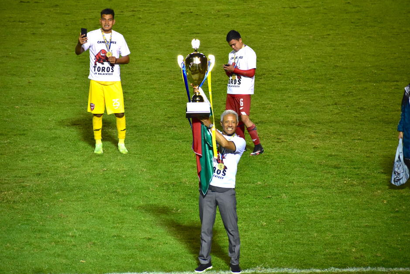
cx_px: 205
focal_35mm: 285
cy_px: 137
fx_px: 3246
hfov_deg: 7.2
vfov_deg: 4.8
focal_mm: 190
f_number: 5.3
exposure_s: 1/500
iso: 3200
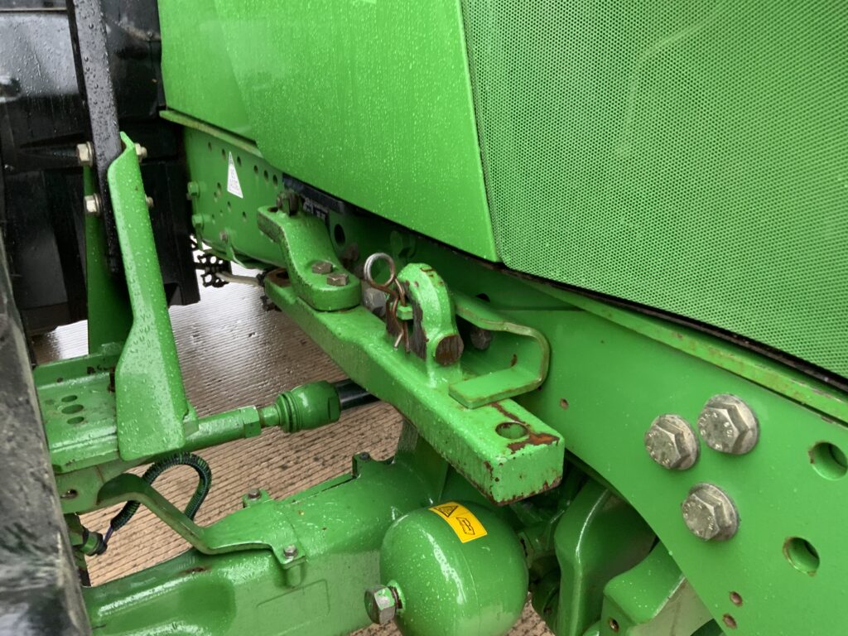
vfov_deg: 48.2
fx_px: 710
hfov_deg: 61.7
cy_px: 318
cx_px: 424
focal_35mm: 29
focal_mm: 3
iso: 160
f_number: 1.8
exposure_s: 1/60
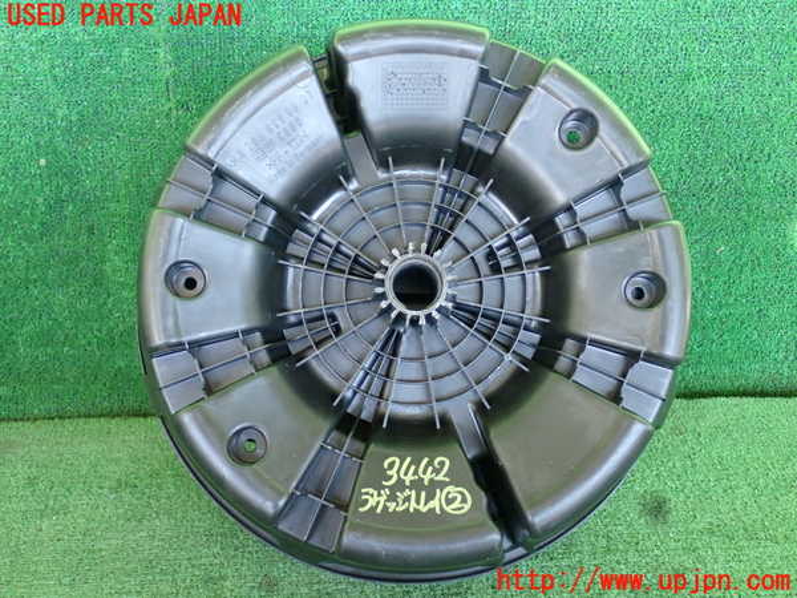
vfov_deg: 32.9
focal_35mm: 44
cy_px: 299
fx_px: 1013
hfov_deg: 42.9
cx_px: 398
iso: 800
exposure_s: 1/125
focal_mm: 7.84
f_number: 2.9
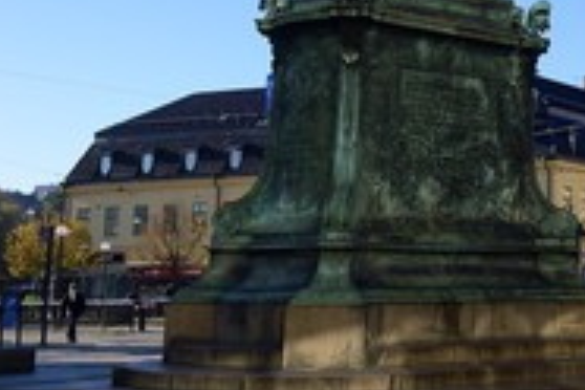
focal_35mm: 86
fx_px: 1397
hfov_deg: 22.3
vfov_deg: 15.7
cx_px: 651
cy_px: 60
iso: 200
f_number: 10
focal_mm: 38
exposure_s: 1/200
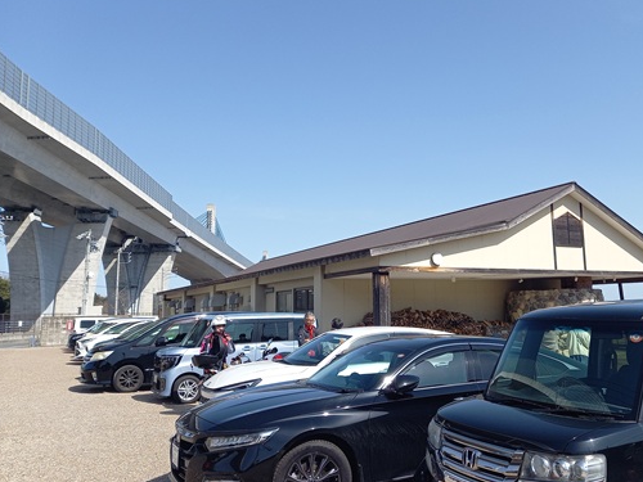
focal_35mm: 32
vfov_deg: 44.2
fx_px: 594
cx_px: 385
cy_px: 238
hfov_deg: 56.4
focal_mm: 4.65
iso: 50
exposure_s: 1/921
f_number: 1.8
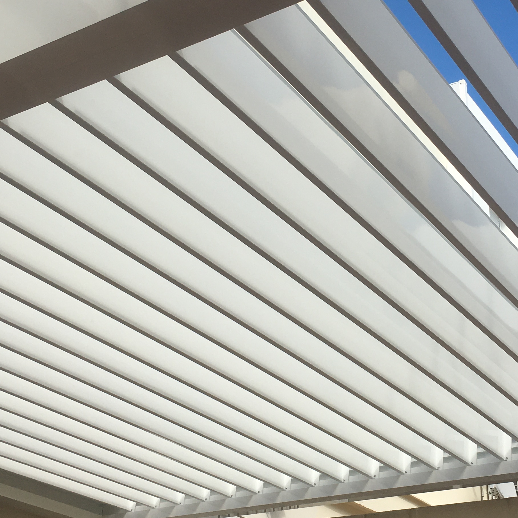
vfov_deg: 29.9
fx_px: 965
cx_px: 333
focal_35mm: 57
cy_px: 199
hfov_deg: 29.9
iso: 25
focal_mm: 4.15
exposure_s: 1/962
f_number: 2.2
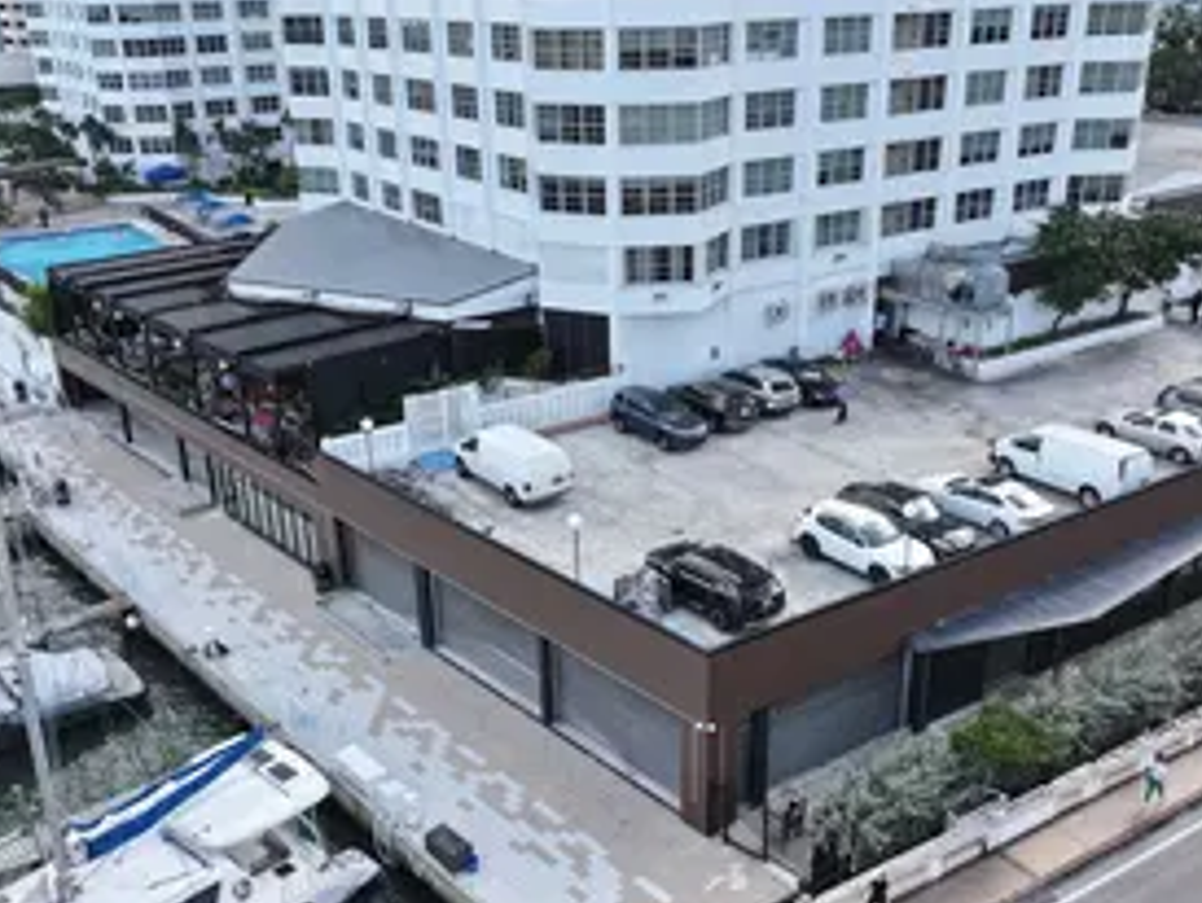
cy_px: 495
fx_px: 1216
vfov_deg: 40.7
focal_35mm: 35
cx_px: 597
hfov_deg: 52.6
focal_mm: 12.29
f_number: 2.8
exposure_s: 1/500
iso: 100
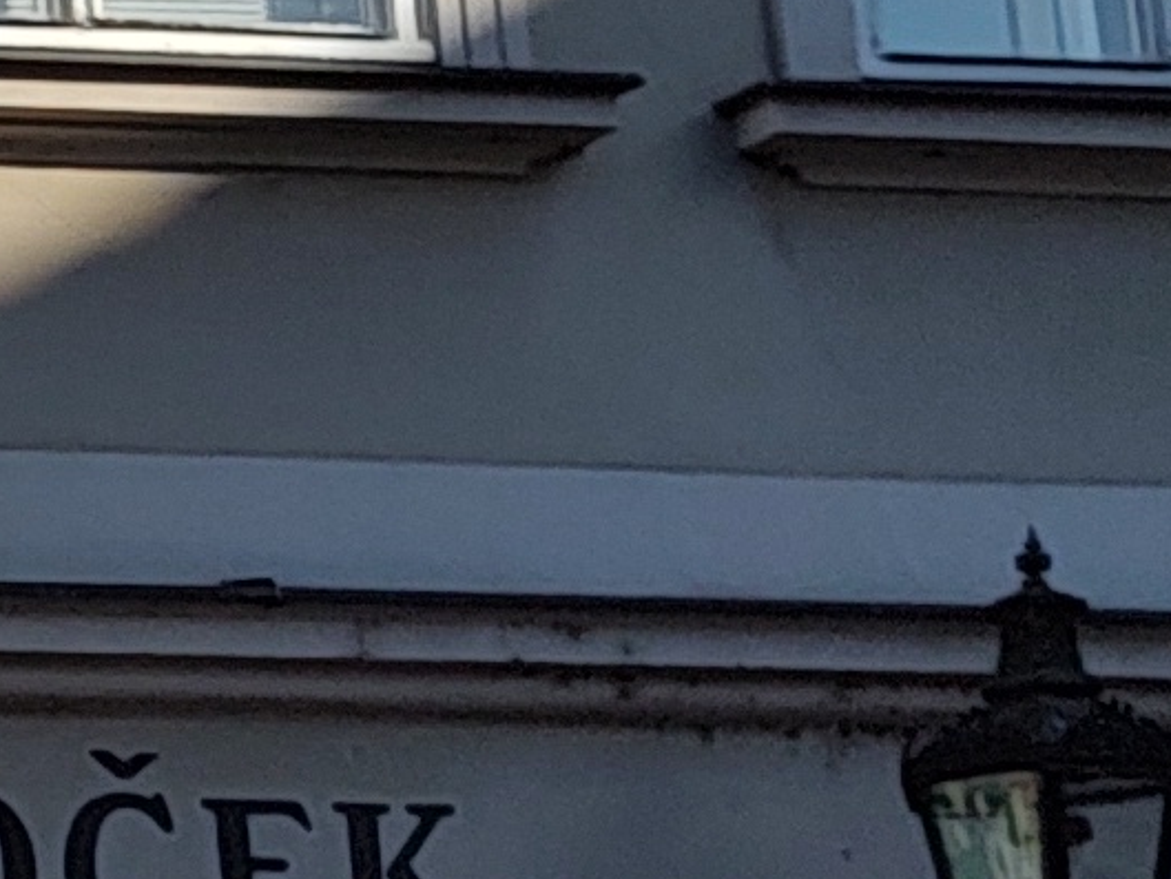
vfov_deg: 8.3
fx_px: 6023
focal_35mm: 178
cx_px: -2273
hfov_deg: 9.1
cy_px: 697
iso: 100
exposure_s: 1/2529
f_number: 1.8
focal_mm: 5.56
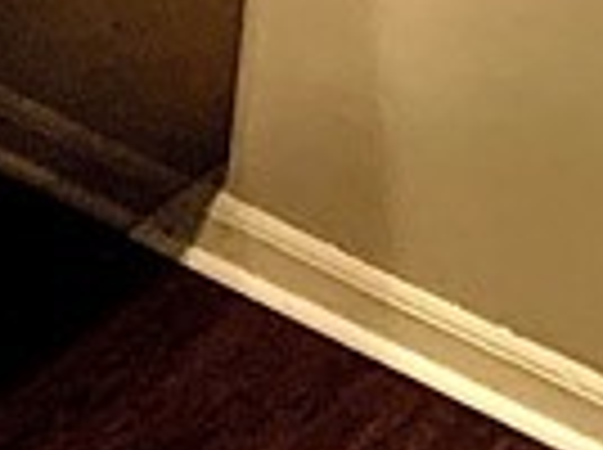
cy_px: -1238
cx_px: -810
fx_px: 3460
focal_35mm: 199
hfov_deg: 9.0
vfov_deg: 6.3
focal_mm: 4.25
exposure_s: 1/60
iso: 125
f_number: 1.8
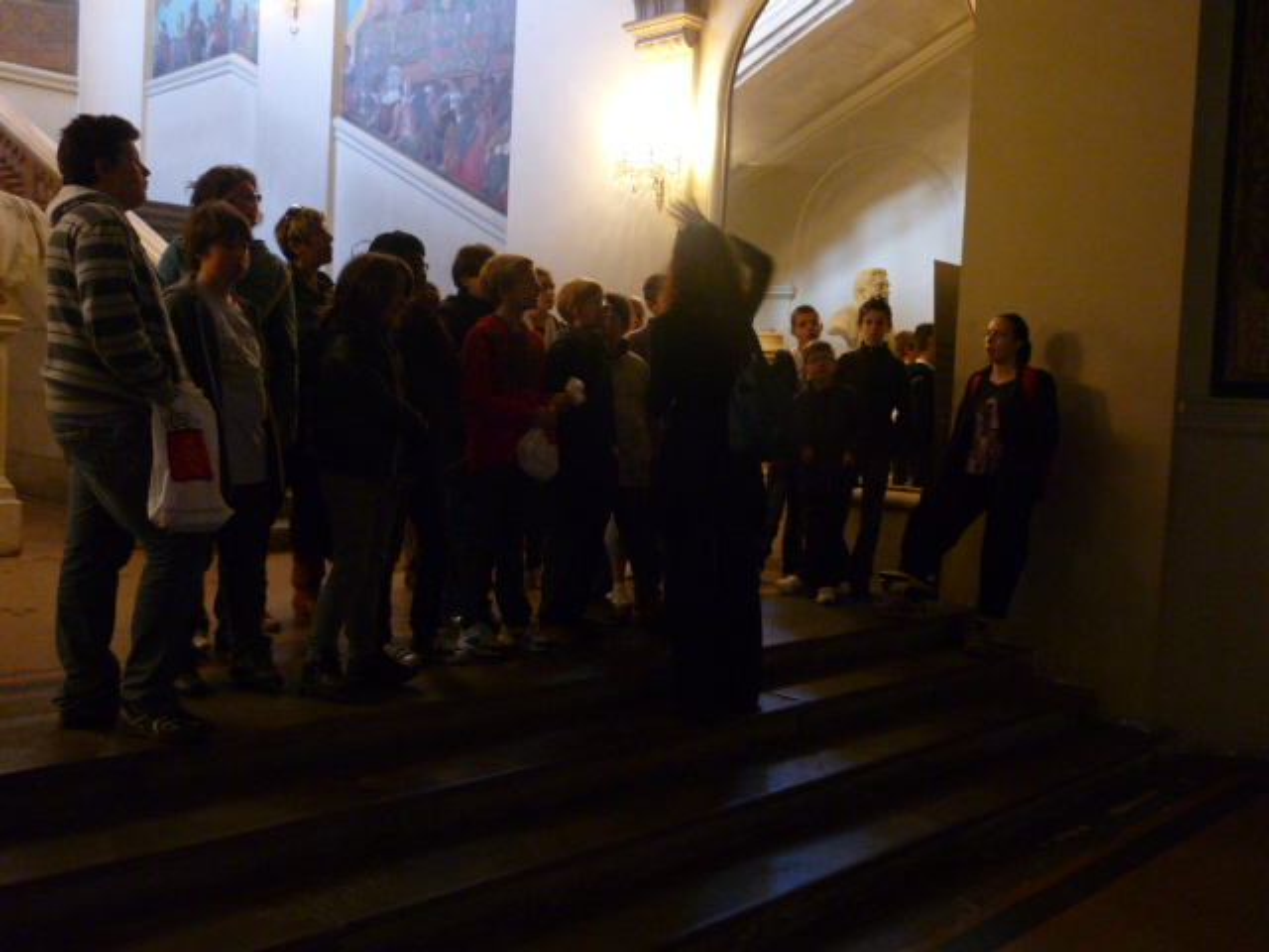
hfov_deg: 55.4
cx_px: 634
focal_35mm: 33
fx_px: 1210
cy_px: 476
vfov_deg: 42.9
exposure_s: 1/13
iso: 400
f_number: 2.8
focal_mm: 5.5
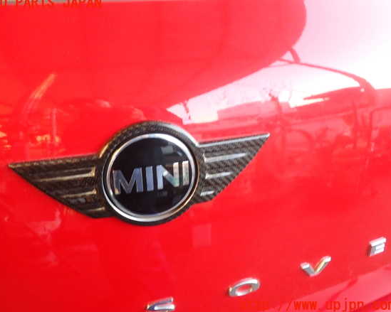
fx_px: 370
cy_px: 154
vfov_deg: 45.8
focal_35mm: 32
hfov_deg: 55.6
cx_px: 186
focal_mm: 5.4
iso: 200
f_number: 2.3
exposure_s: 1/60
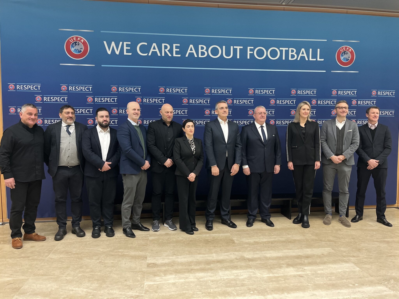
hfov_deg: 67.3
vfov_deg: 53.1
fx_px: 300
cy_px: 150
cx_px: 200
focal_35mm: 26
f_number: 1.6
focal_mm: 5.1
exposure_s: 1/50
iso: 200
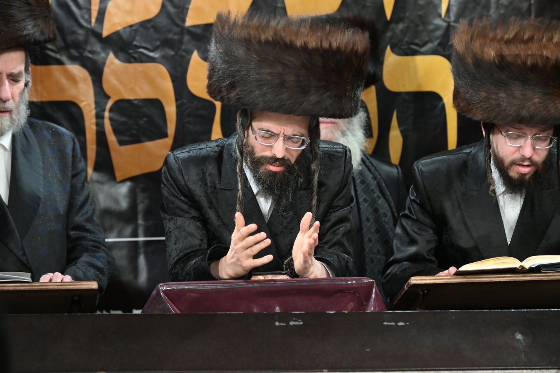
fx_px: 1897
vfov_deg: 11.2
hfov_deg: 16.8
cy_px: 186
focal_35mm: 122
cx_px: 280
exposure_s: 1/160
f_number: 4
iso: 3200
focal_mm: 122
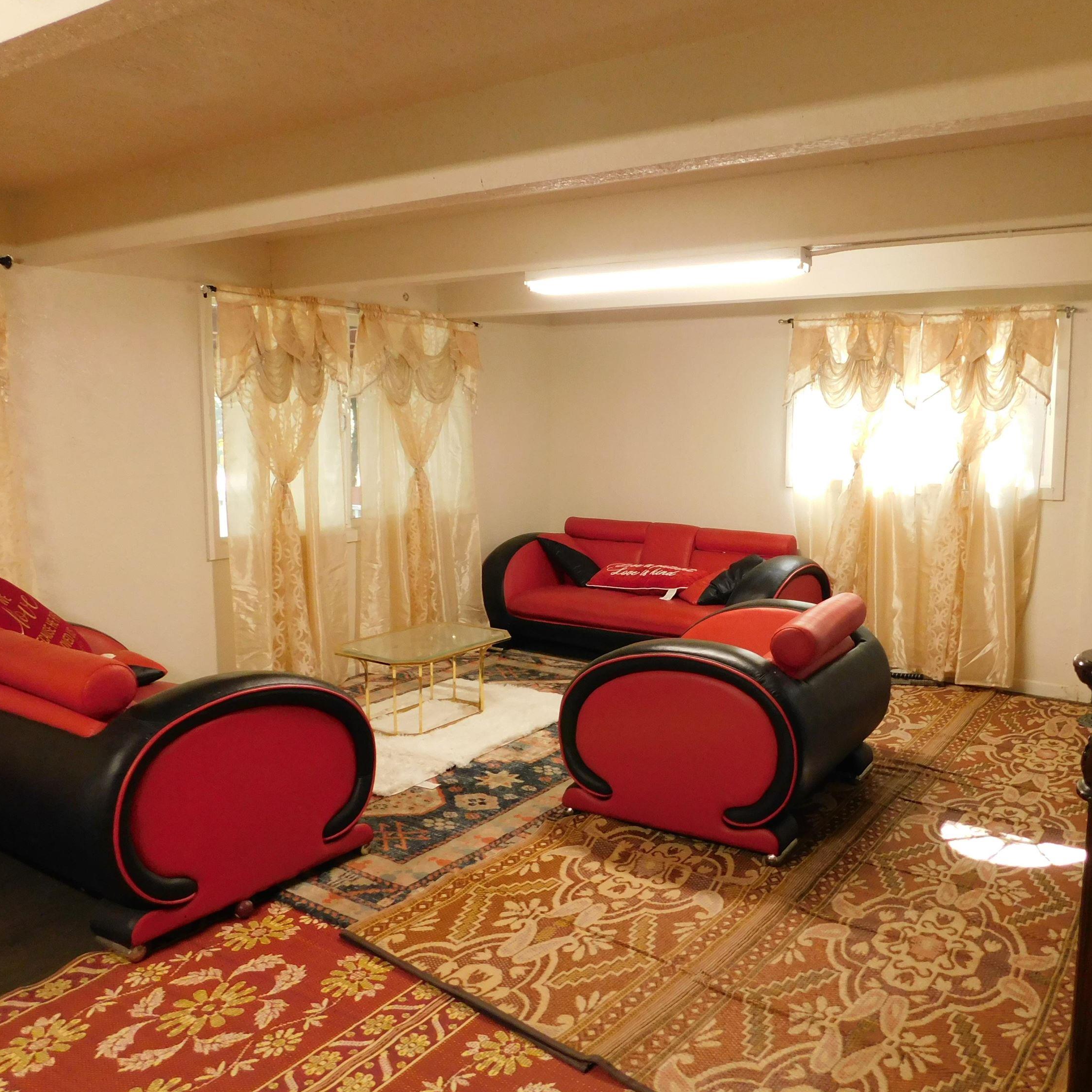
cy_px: 528
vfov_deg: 57.3
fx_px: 999
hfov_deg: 57.0
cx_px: 640
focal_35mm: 28
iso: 360
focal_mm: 4
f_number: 3
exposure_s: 1/30
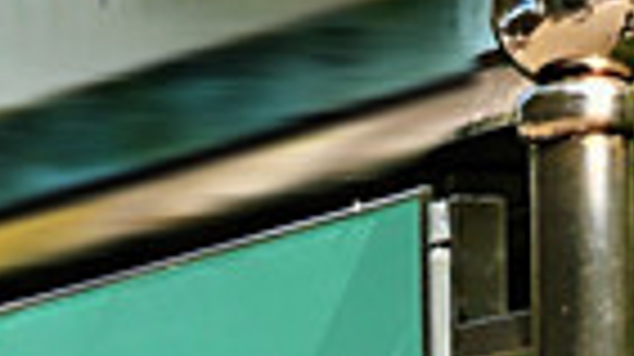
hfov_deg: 6.4
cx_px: -877
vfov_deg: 3.7
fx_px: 5408
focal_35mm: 322
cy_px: 1091
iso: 16
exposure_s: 1/358
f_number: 2.4
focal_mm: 6
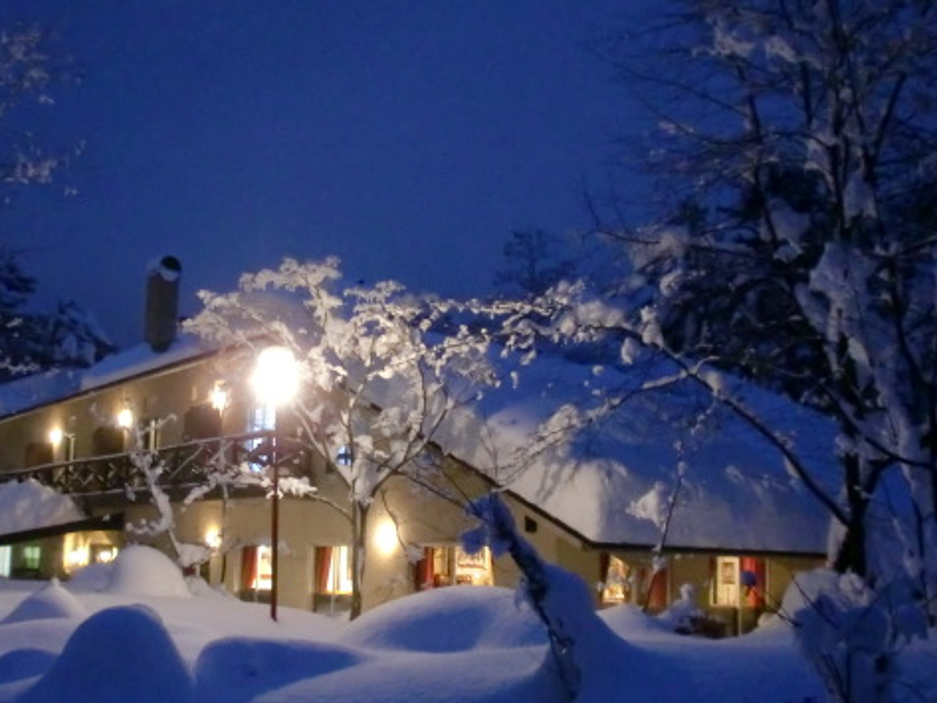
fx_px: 1245
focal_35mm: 46
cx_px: 361
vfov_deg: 31.5
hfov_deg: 41.0
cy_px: 378
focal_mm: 5.58
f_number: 2.8
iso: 800
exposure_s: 1/4
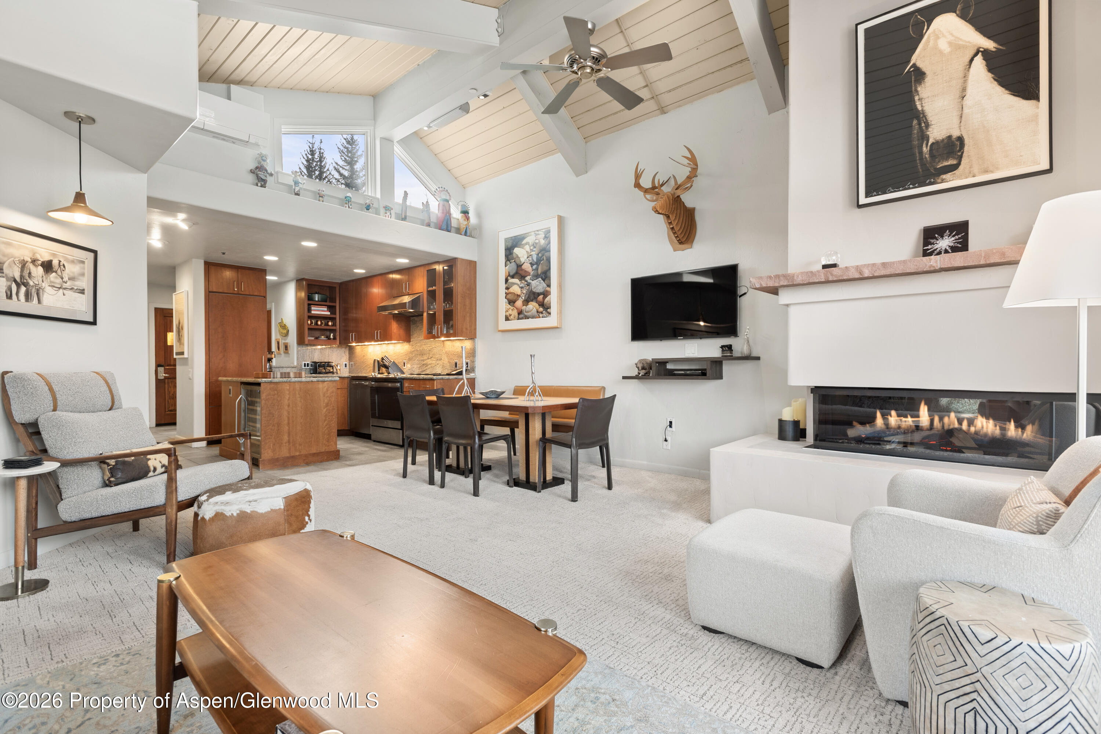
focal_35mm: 17
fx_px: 520
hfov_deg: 93.3
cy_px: 367
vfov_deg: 70.5
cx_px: 550
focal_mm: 17
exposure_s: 1/5
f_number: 7.1
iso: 400
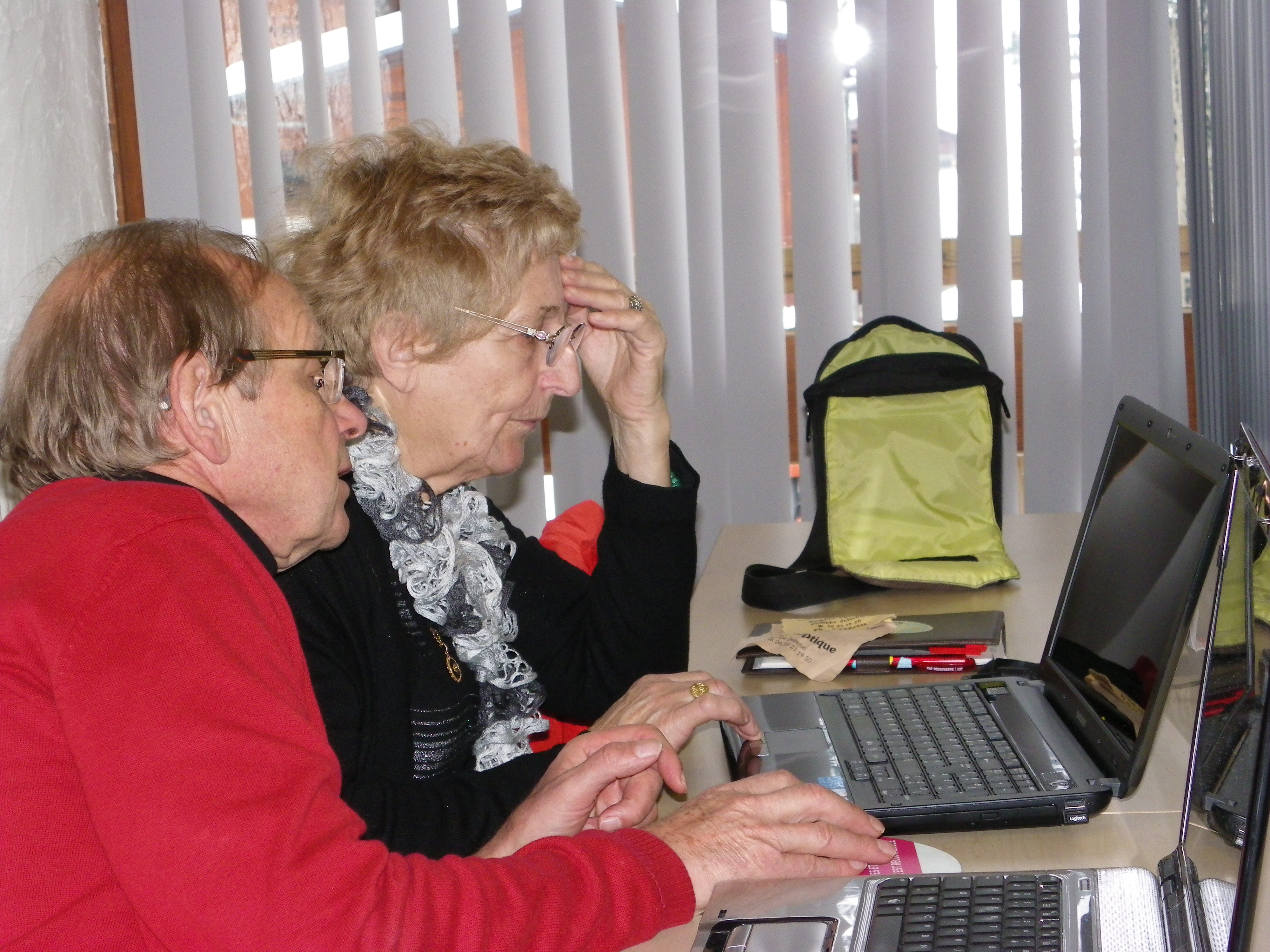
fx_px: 3082
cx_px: 635
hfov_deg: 23.3
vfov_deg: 17.6
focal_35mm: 84
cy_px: 476
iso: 200
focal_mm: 14.9
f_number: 4
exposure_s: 1/125
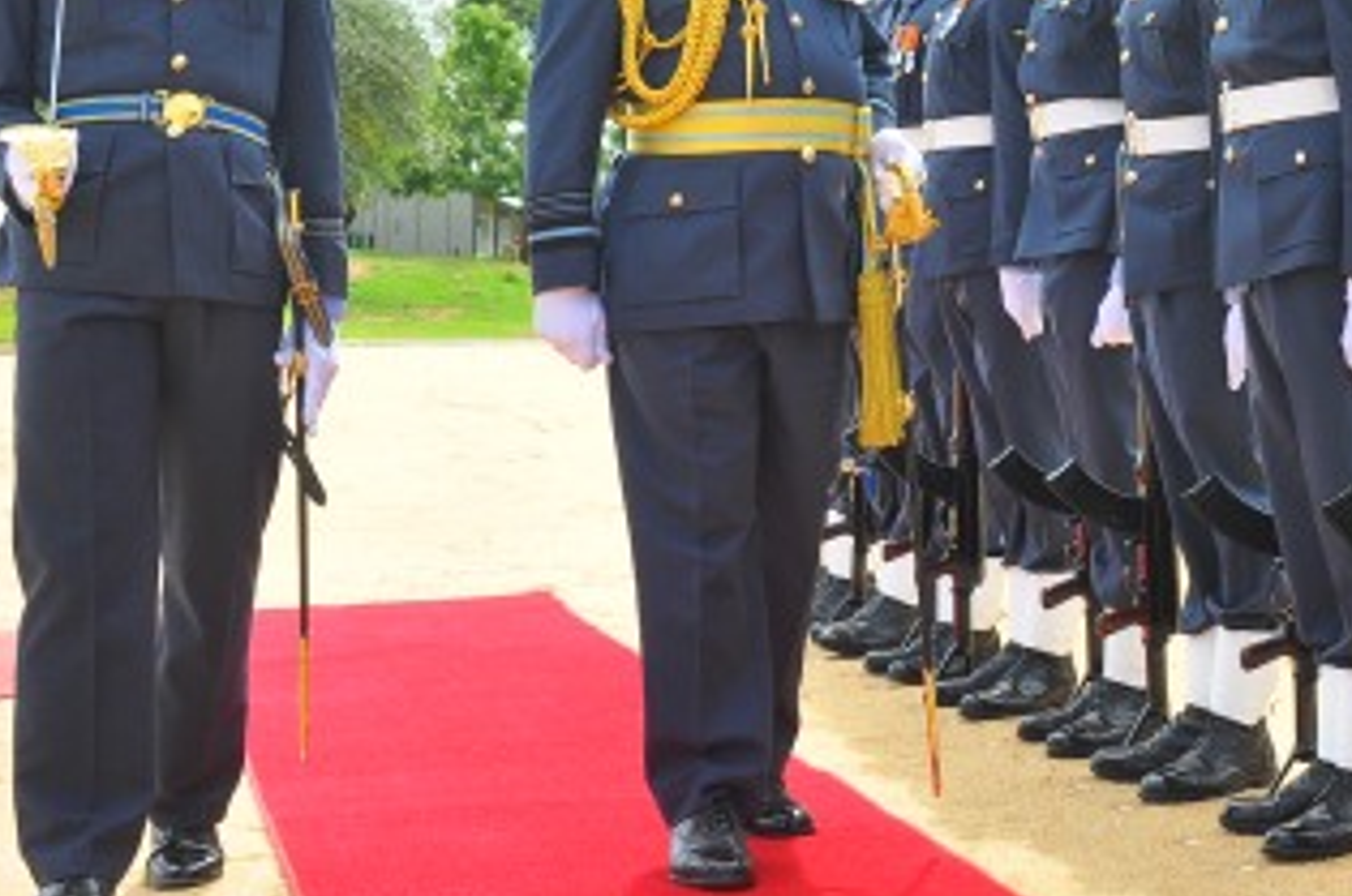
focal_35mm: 80
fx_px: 3000
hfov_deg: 24.7
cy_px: 120
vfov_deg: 16.8
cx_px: 1210
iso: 250
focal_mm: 28
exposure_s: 1/200
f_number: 10
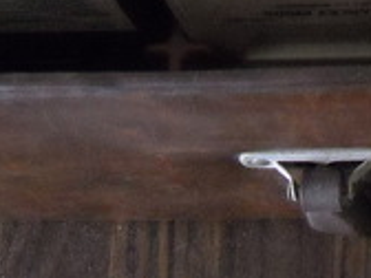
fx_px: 1425
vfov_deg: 10.7
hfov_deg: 14.1
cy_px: -165
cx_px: 526
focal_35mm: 133
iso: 800
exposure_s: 1/201
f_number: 2.8
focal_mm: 5.7
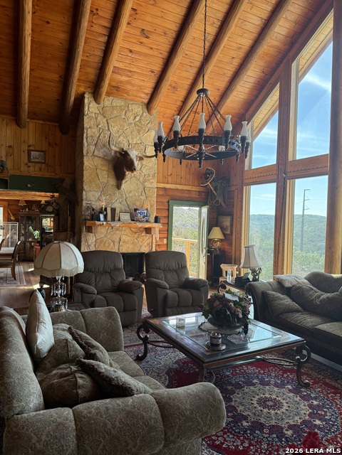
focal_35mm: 24
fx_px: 316
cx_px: 171
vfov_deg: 71.6
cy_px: 228
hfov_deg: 56.8
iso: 125
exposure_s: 1/238
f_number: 1.78
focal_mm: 6.76
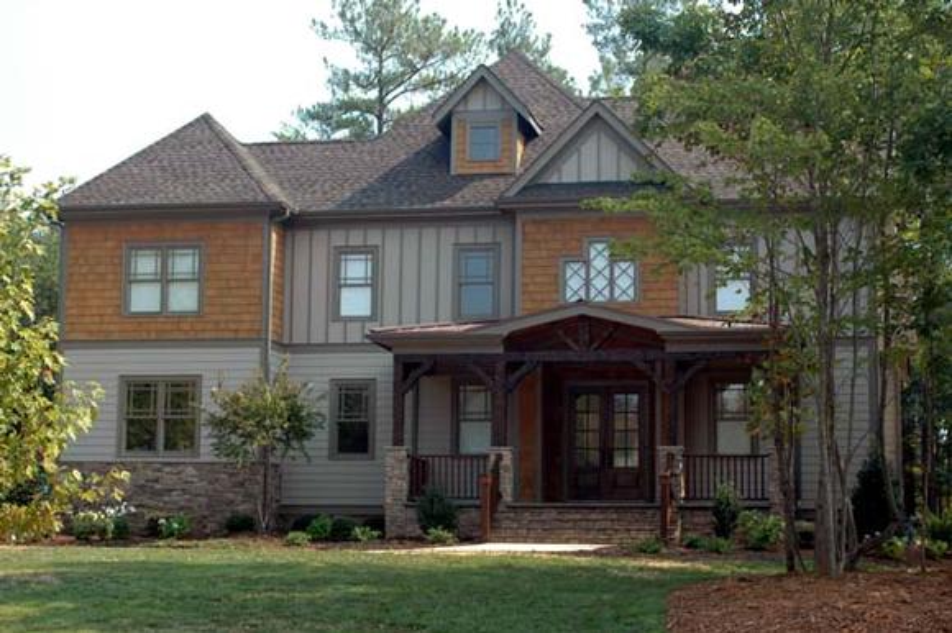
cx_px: 476
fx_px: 1903
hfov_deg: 28.1
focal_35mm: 72
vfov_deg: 18.9
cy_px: 316
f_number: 5
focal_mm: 48
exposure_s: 1/500
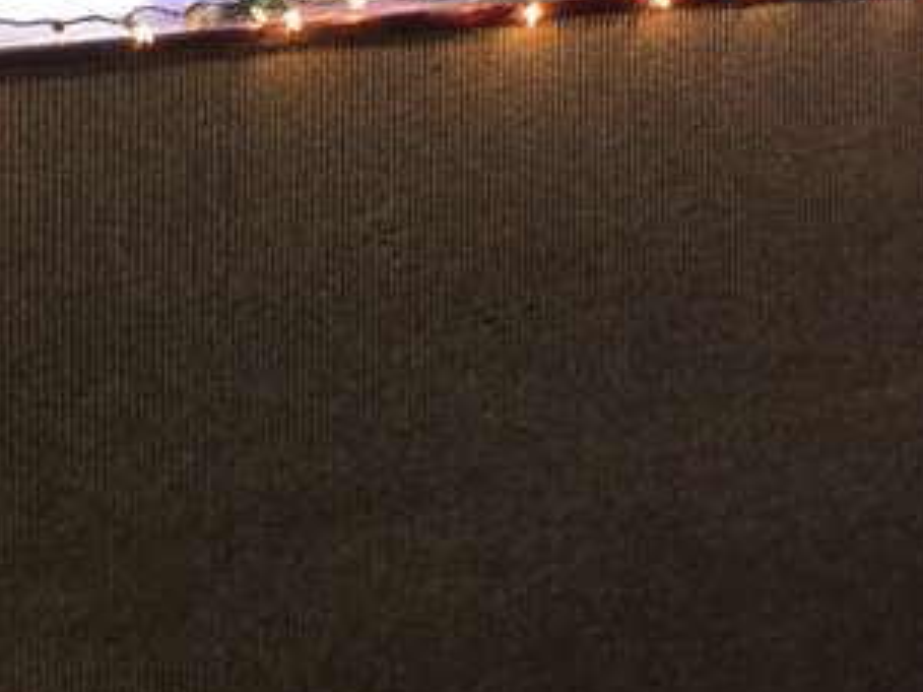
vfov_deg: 17.1
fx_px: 2026
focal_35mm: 76
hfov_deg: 22.7
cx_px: 1222
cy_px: -415
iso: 1000
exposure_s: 1/120
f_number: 1.8
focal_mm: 5.4
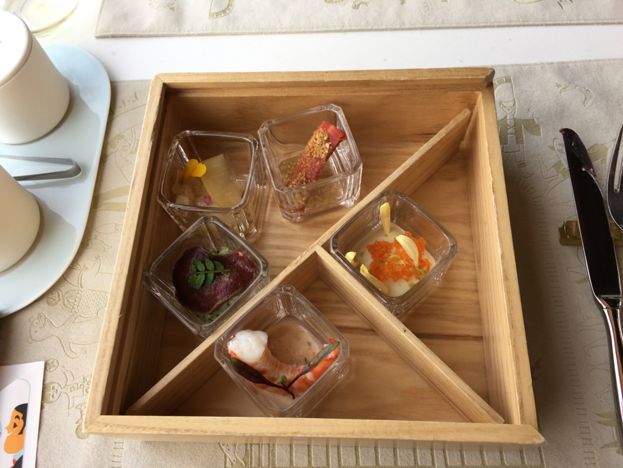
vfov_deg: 48.2
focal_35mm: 29
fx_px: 522
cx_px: 312
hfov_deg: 61.7
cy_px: 234
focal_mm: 4.15
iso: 25
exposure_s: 1/127
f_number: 2.2
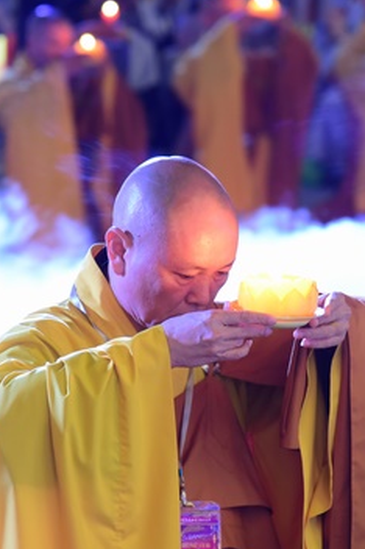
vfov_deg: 9.3
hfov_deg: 6.2
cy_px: 246
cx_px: 187
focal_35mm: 222
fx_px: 3383
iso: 2000
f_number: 4
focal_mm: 120
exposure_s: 1/25
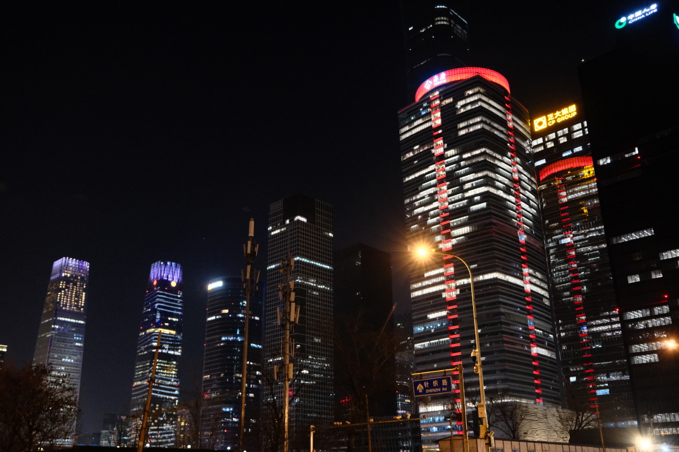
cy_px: 226
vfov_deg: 41.1
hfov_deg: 58.7
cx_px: 340
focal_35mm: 32
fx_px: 604
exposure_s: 1/14
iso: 3200
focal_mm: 21.2
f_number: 4
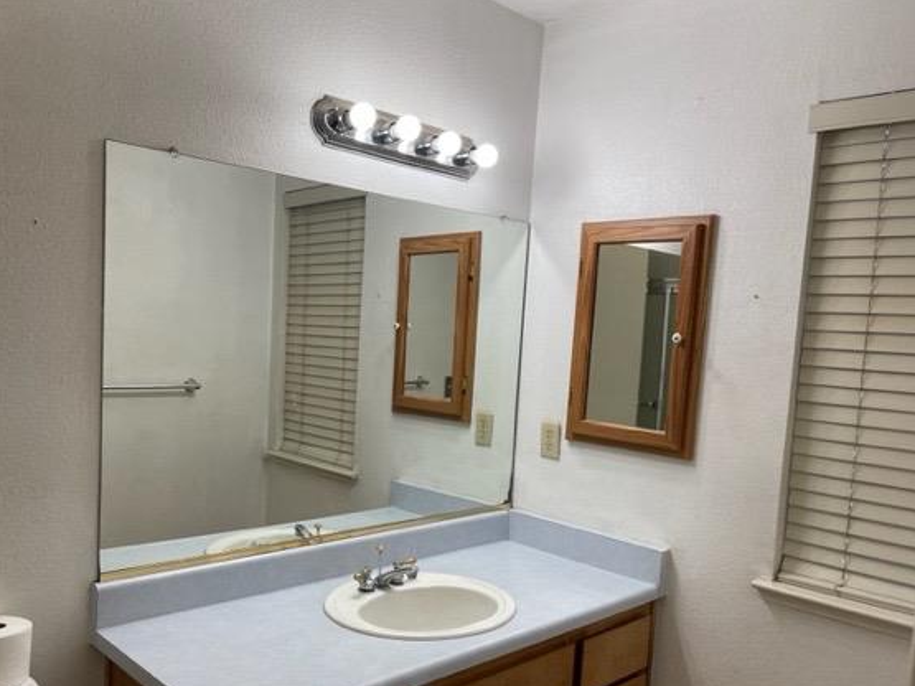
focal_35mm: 30
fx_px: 793
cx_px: 391
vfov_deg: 46.7
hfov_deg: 59.7
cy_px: 389
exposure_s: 1/130
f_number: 1.6
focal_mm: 5.1
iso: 32
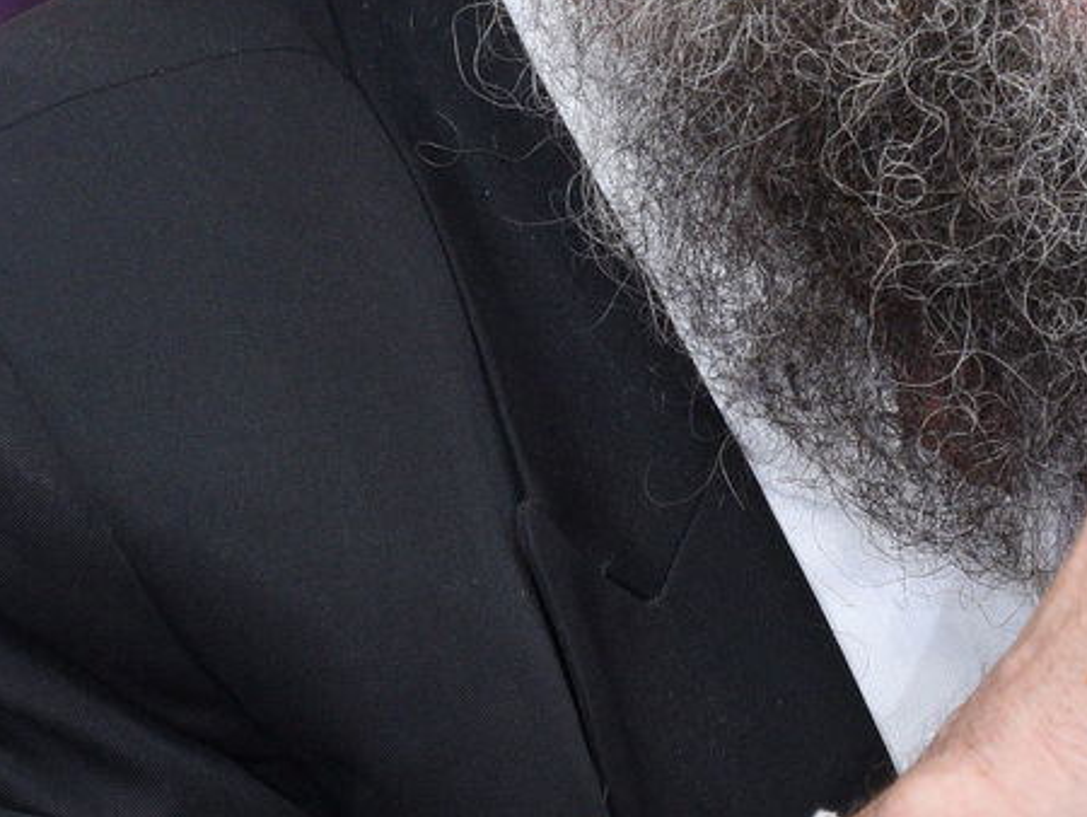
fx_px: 6975
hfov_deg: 8.9
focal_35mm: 222
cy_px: 85
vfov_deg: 6.7
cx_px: 1050
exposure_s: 1/160
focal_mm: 65
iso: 1250
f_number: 6.3
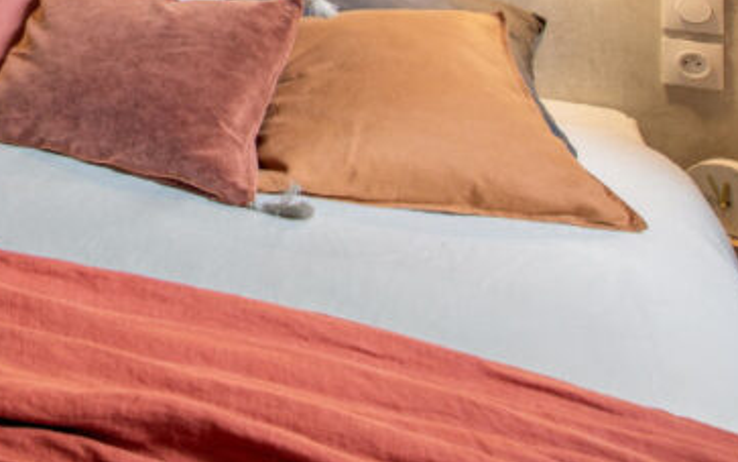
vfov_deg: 23.2
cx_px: -144
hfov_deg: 34.8
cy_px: -211
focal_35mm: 46
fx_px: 925
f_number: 11
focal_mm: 16
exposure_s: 1.6
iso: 40
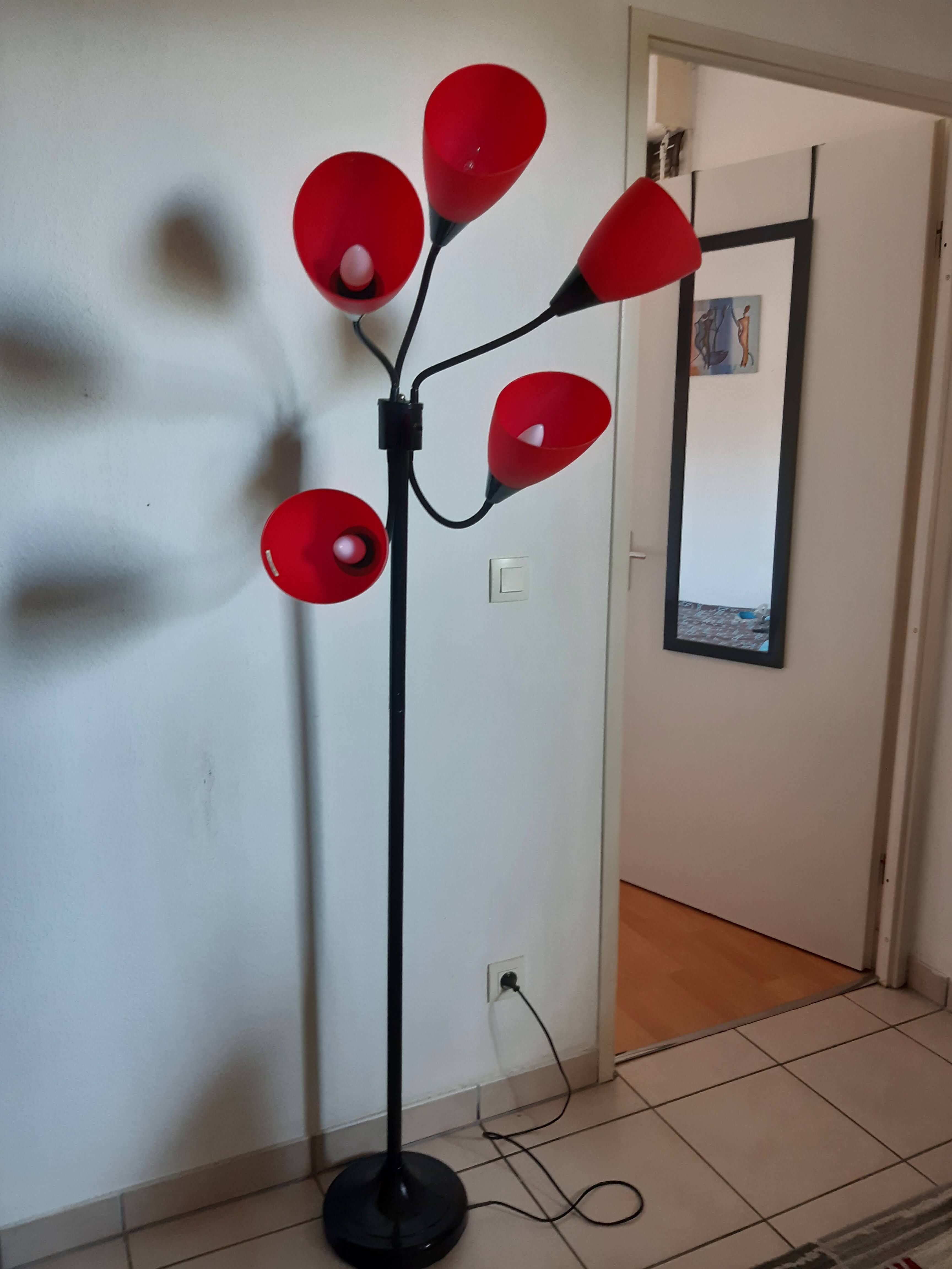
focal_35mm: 26
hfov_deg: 53.1
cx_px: 476
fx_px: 953
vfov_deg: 67.3
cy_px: 634
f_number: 1.7
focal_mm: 3.92
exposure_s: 1/60
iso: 160
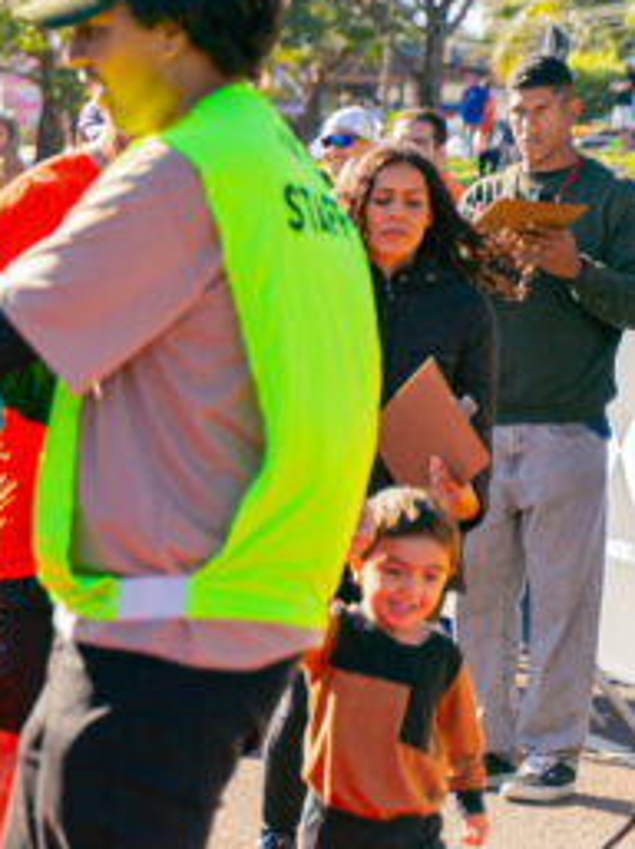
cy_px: 327
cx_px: -592
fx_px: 4340
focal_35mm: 177
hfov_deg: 8.0
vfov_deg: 11.2
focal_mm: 63
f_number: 2.8
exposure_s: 1/2500
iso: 320
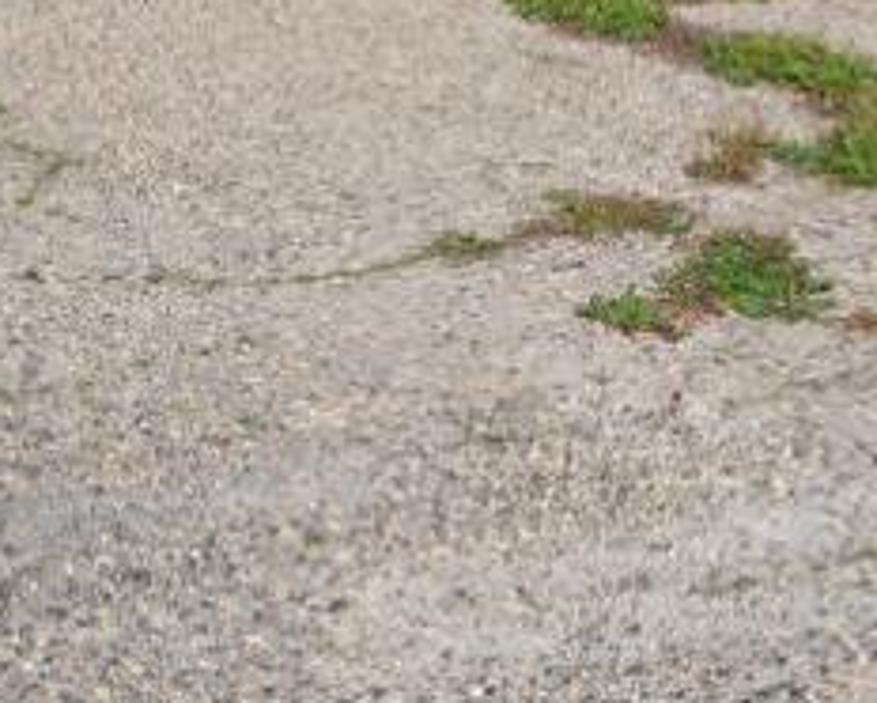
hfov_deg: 20.7
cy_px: -178
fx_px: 2364
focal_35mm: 91
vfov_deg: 16.1
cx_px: 151
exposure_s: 1/1000
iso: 250
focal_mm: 15
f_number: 9
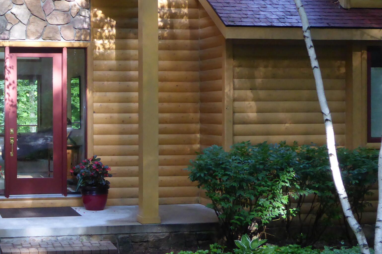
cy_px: 111
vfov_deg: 20.3
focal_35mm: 67
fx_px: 711
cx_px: 46
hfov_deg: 29.0
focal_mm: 5.8
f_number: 4.5
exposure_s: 1/60
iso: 400
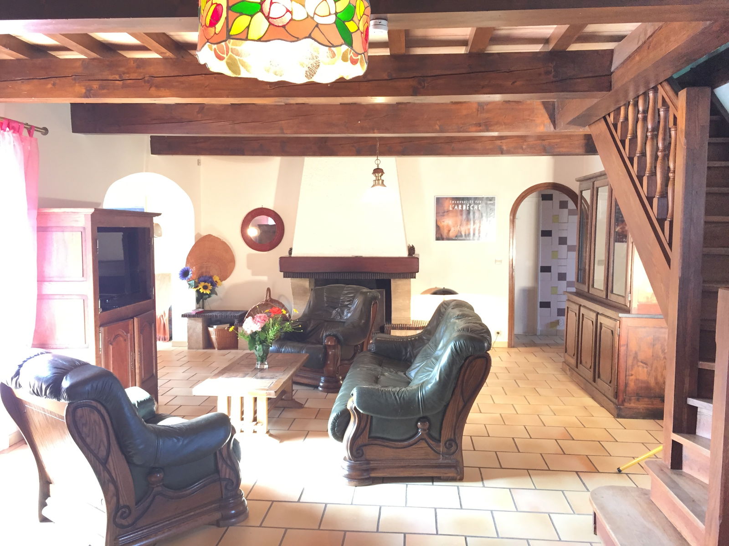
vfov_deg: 48.2
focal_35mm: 29
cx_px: 364
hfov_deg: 61.7
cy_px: 273
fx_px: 611
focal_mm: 4.15
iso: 160
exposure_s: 1/33
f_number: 2.2
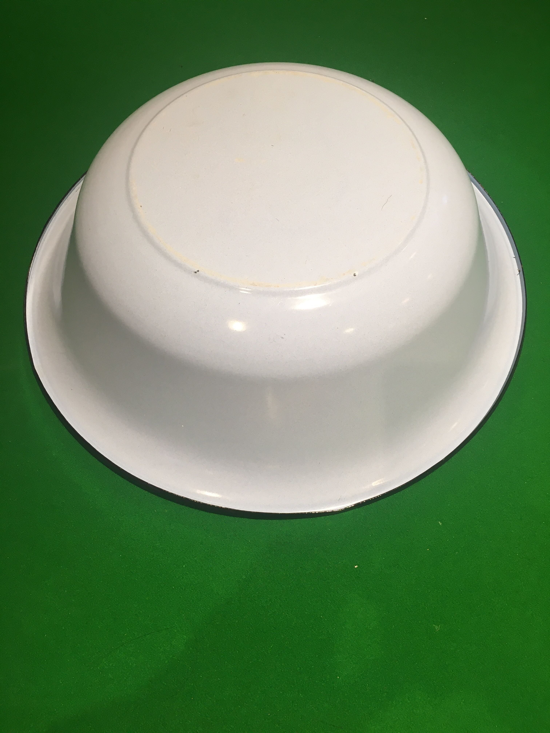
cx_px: 275
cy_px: 366
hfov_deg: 48.2
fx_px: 614
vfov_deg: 61.7
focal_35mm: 29
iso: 64
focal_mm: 4.15
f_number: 2.2
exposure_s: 1/33
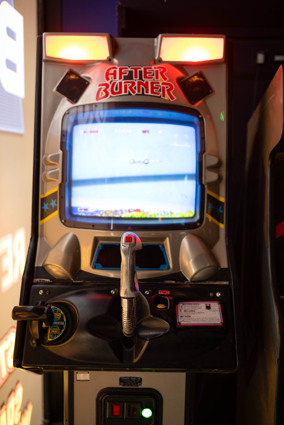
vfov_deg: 48.4
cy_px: 212
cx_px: 142
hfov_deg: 33.4
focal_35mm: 40
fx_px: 473
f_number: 1.8
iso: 800
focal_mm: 40
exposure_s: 1/60
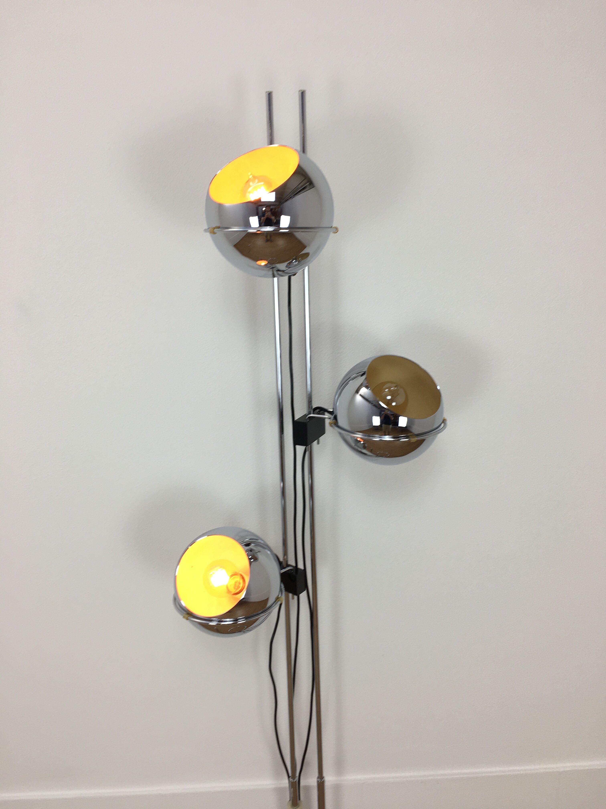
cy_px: 404
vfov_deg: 61.7
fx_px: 677
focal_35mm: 29
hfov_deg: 48.2
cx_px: 303
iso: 32
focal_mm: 4.15
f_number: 2.2
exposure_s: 1/50
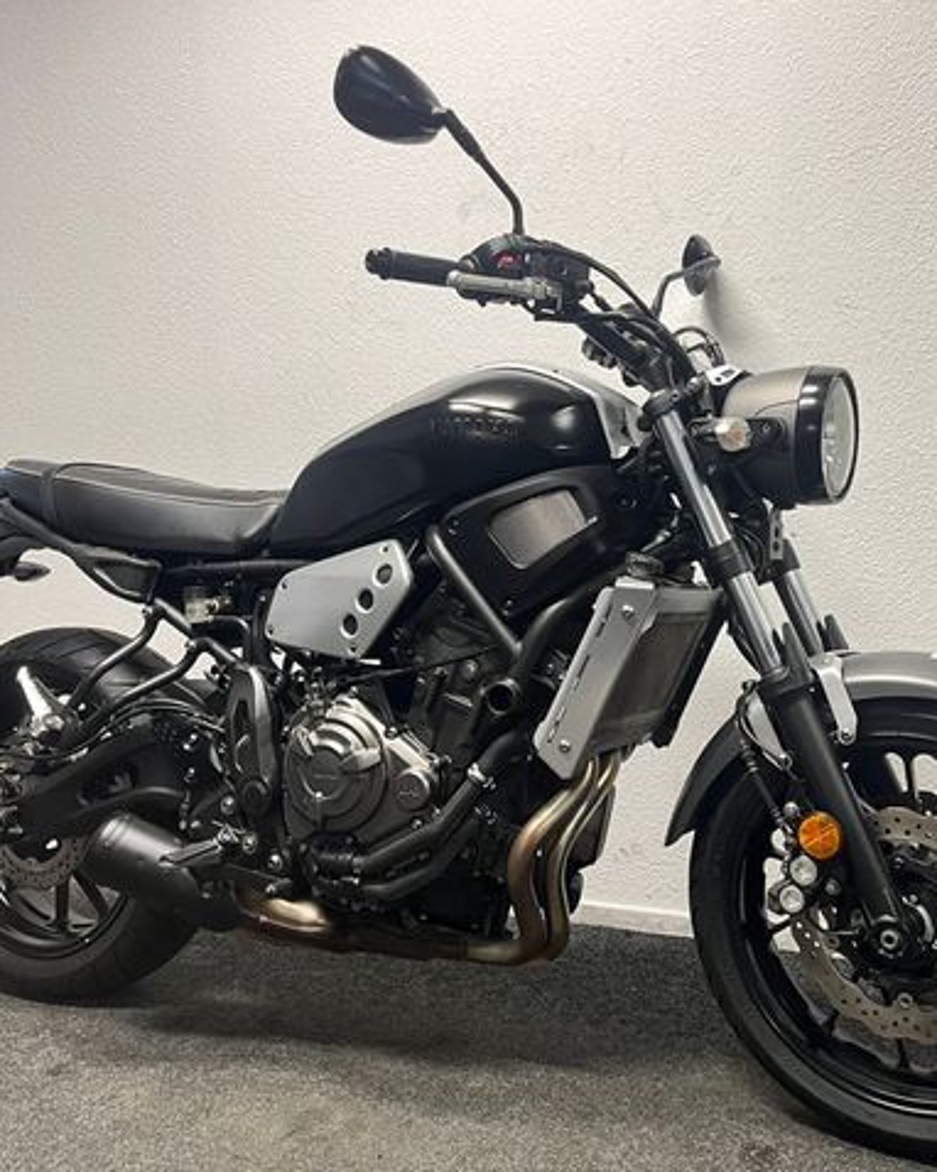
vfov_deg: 52.9
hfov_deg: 43.0
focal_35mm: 34
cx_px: 586
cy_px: 586
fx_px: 1179
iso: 160
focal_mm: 5.1
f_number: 1.6
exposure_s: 1/50
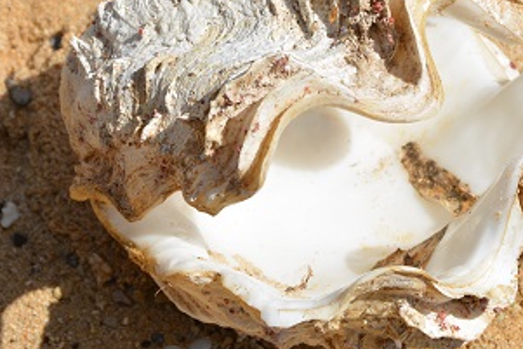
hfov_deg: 9.2
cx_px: 344
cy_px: 112
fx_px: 3256
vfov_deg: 6.1
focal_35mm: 224
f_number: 10
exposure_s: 1/400
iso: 100
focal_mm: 90
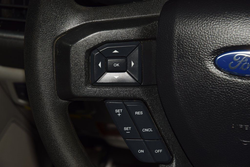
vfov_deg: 13.0
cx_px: 125
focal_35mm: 105
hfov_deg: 19.5
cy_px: 84
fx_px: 729
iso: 100
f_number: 8
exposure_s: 1/125
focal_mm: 70
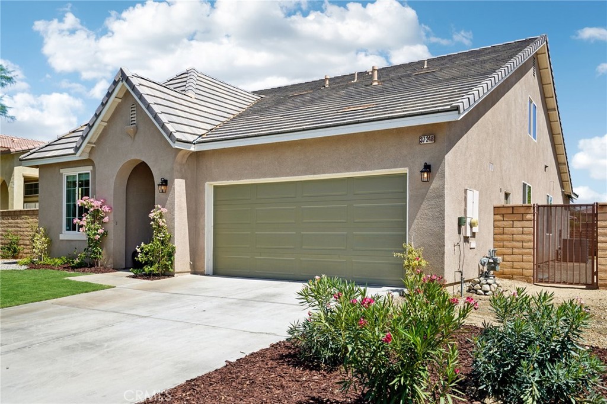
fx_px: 506
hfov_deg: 61.9
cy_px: 202
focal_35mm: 30
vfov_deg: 43.6
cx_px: 304
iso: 100
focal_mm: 30
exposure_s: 1/320
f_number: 8
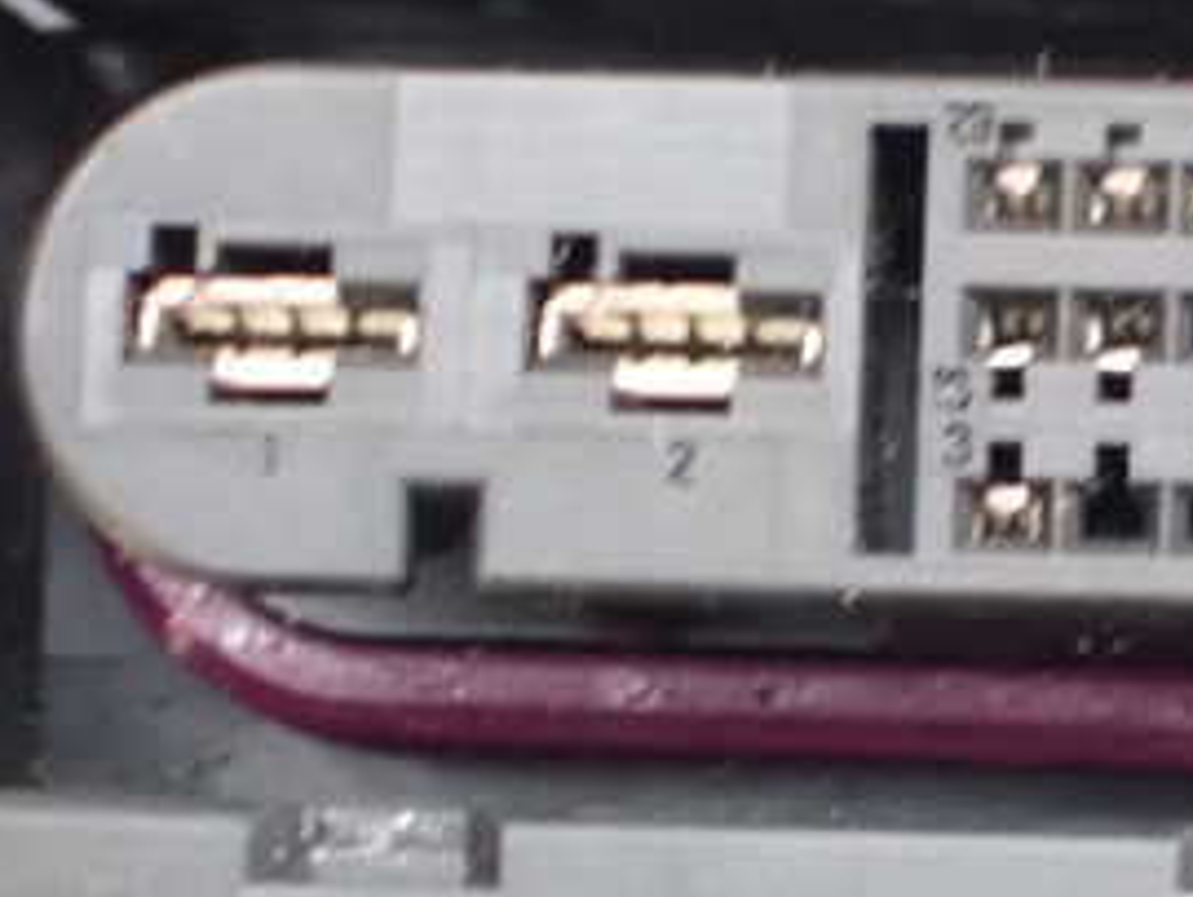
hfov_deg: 8.8
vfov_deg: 6.7
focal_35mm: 222
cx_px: 1308
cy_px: 305
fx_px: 7658
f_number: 4.9
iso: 1600
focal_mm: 18
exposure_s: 1/15
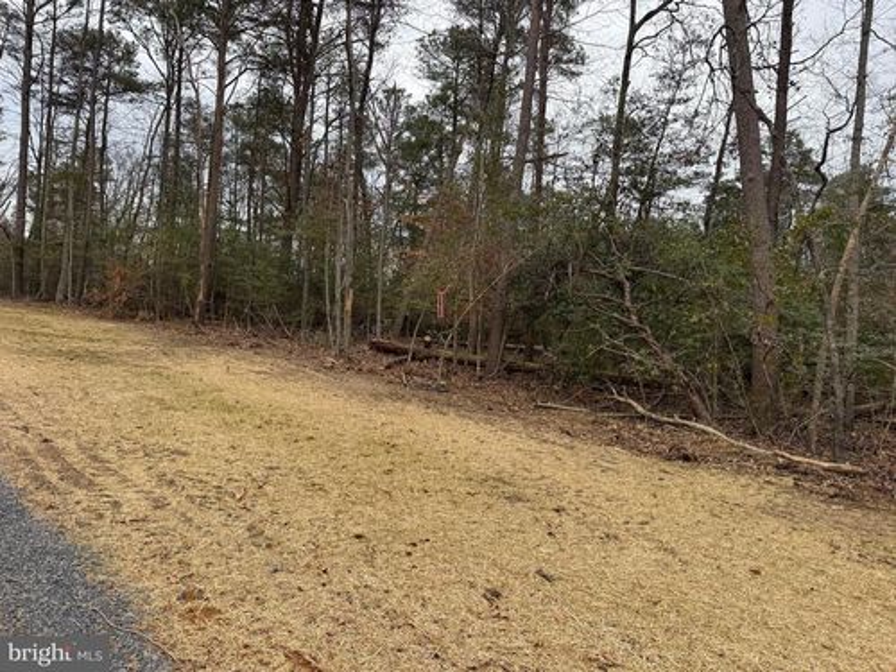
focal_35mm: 24
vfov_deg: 56.8
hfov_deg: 71.6
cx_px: 448
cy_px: 336
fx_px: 621
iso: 80
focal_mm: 6.76
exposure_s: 1/312
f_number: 1.78
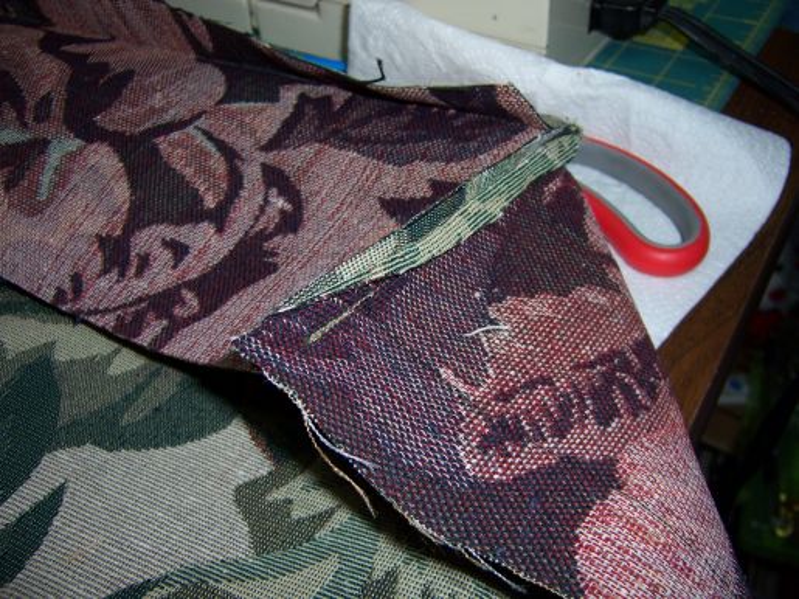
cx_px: 400
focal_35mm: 33
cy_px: 300
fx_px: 762
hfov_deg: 55.4
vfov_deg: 42.9
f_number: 2.8
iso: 80
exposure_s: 1/60
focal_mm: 5.5
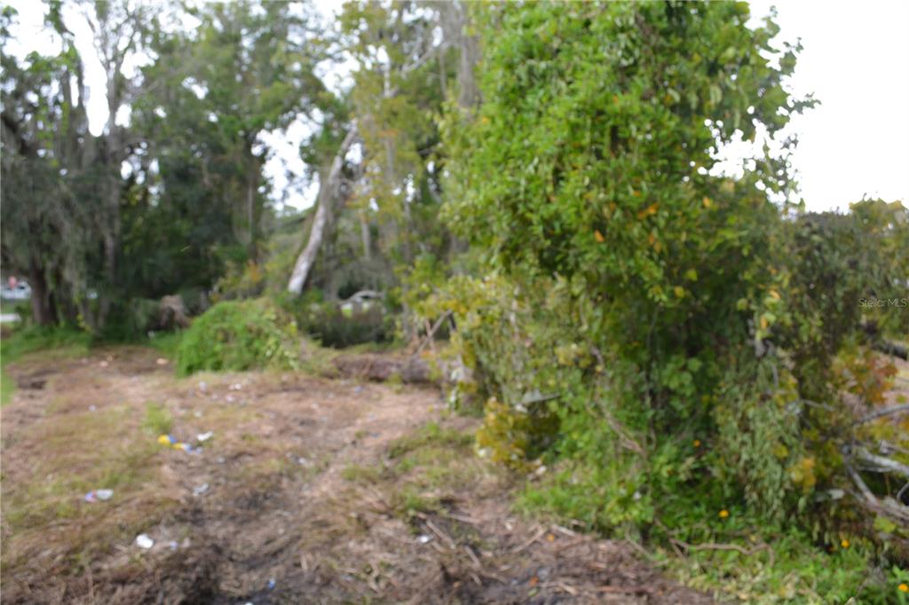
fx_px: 681
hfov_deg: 67.4
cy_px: 302
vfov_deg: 47.9
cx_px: 454
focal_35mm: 27
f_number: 5.6
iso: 400
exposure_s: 1/125
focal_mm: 18
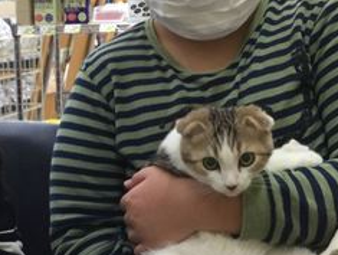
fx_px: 773
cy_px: 183
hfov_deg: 24.4
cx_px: 82
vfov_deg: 18.6
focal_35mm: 79
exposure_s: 1/33
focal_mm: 3.3
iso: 80
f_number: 2.4
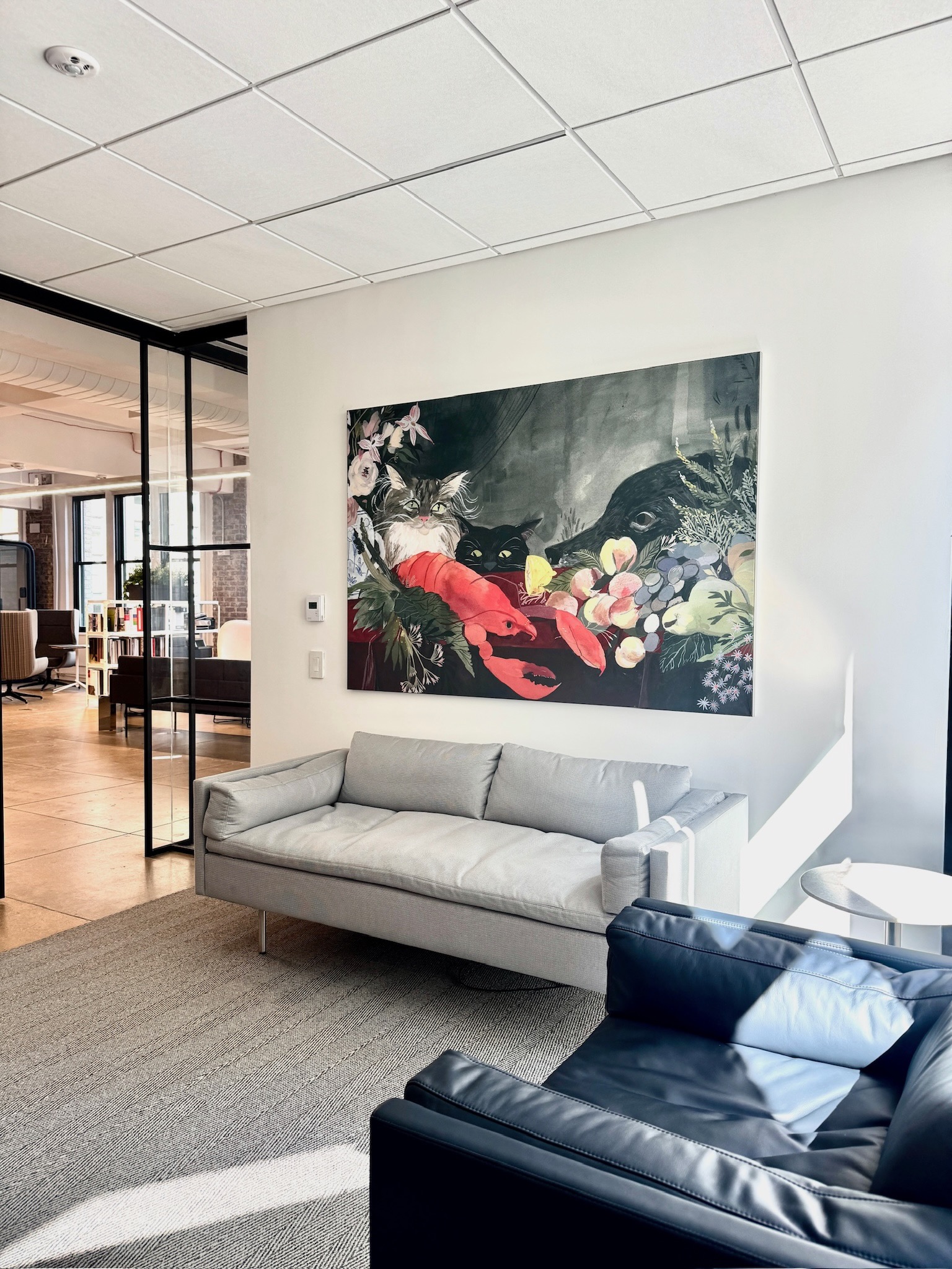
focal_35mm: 24
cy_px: 634
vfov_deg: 71.6
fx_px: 880
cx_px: 476
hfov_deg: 56.8
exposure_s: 1/121
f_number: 1.78
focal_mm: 6.76
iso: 64
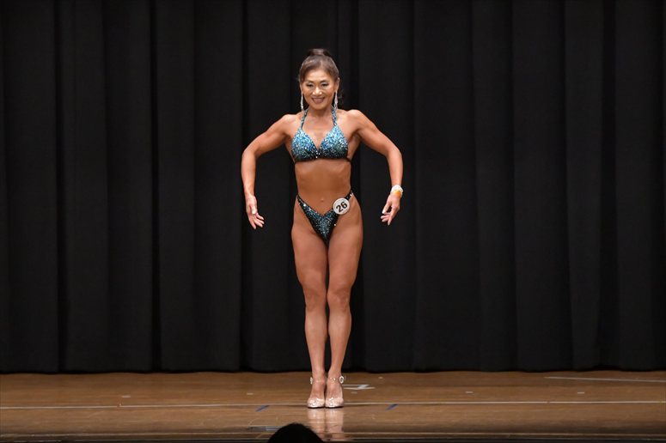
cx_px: 333
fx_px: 4161
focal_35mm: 225
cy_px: 222
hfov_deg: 9.2
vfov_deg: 6.1
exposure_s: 1/400
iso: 6400
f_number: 5.6
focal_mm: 150
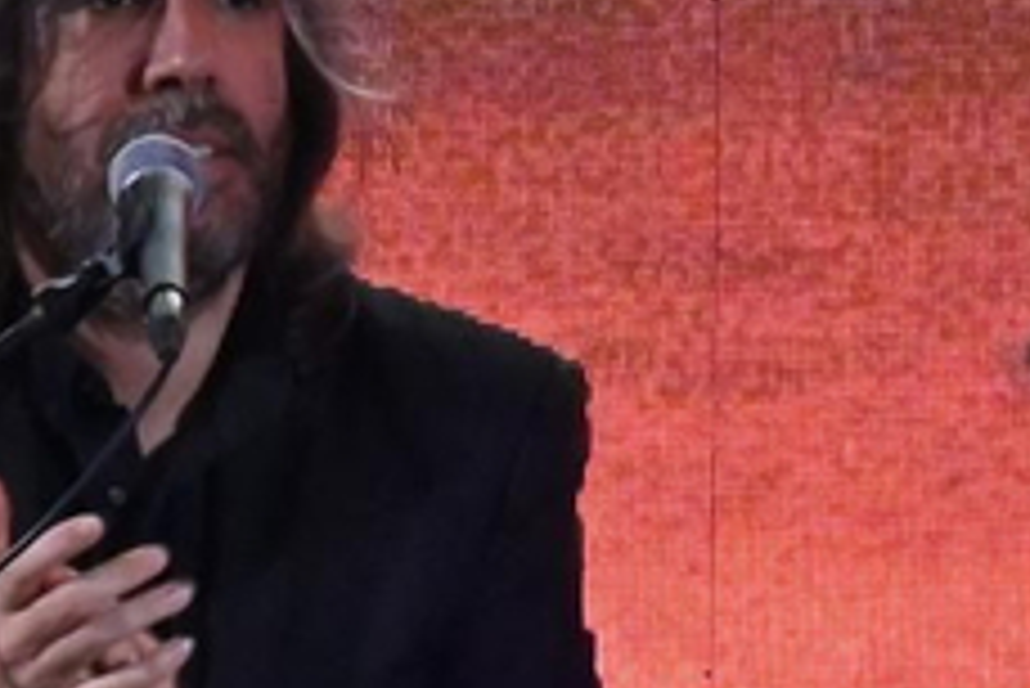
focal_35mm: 1310
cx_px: 2285
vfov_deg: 1.1
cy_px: 989
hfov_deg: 1.6
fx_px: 37517
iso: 5000
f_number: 6.3
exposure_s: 1/100
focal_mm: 125
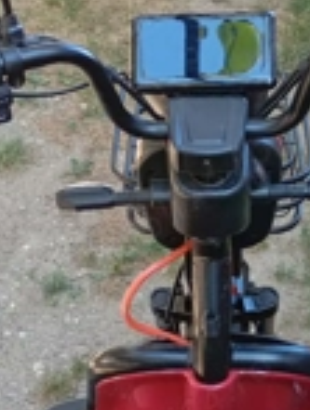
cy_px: 237
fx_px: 904
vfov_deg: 25.6
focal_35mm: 76
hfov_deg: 19.3
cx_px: 237
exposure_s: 1/50
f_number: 1.8
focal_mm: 4.27
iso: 139
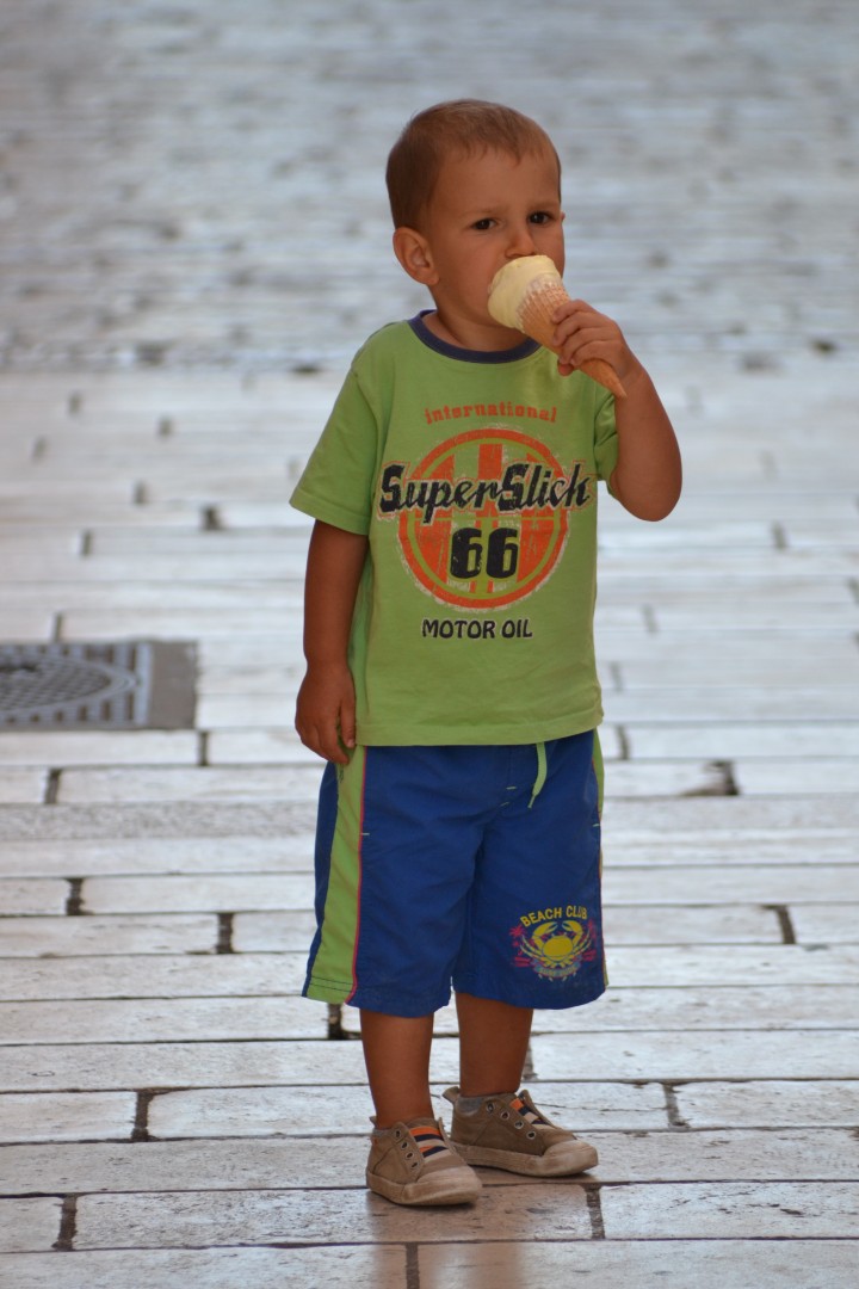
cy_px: 644
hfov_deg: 4.2
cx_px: 430
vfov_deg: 6.2
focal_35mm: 330
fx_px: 11810
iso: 560
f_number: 5
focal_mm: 220
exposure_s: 1/500
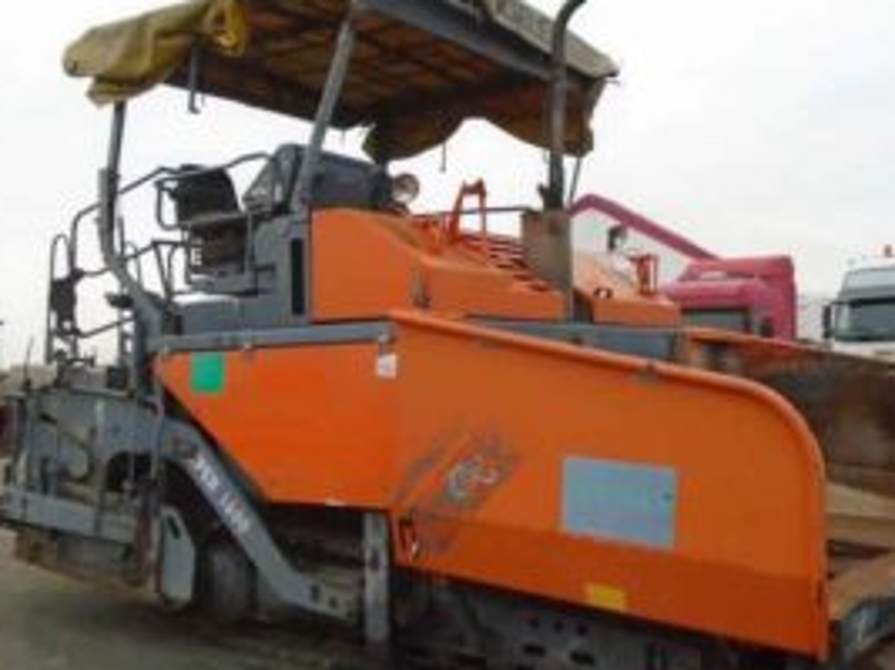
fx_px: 1008
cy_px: 372
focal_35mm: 39
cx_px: 513
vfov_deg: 36.8
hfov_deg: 47.7
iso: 640
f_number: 3.2
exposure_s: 1/250
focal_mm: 4.6
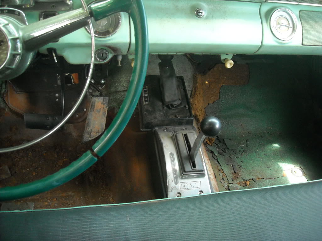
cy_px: 120
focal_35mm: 35
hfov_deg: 52.6
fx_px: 326
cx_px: 161
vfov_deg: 40.7
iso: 322
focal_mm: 5.7
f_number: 2.8
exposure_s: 1/60
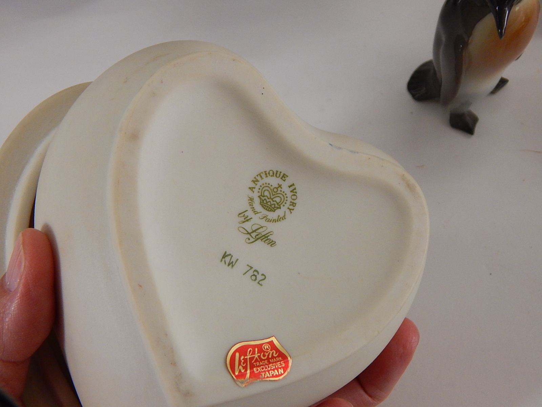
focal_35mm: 48
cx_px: 271
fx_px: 752
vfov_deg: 30.3
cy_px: 204
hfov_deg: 39.7
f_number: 3.7
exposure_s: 1/200
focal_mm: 8.6
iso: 400
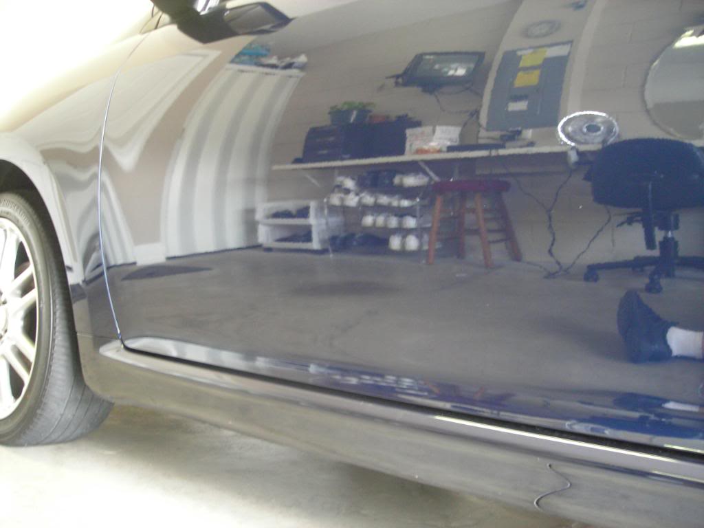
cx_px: 352
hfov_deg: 49.0
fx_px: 773
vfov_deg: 37.7
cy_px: 264
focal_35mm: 38
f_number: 3.2
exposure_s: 1/4
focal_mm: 6.3
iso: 196
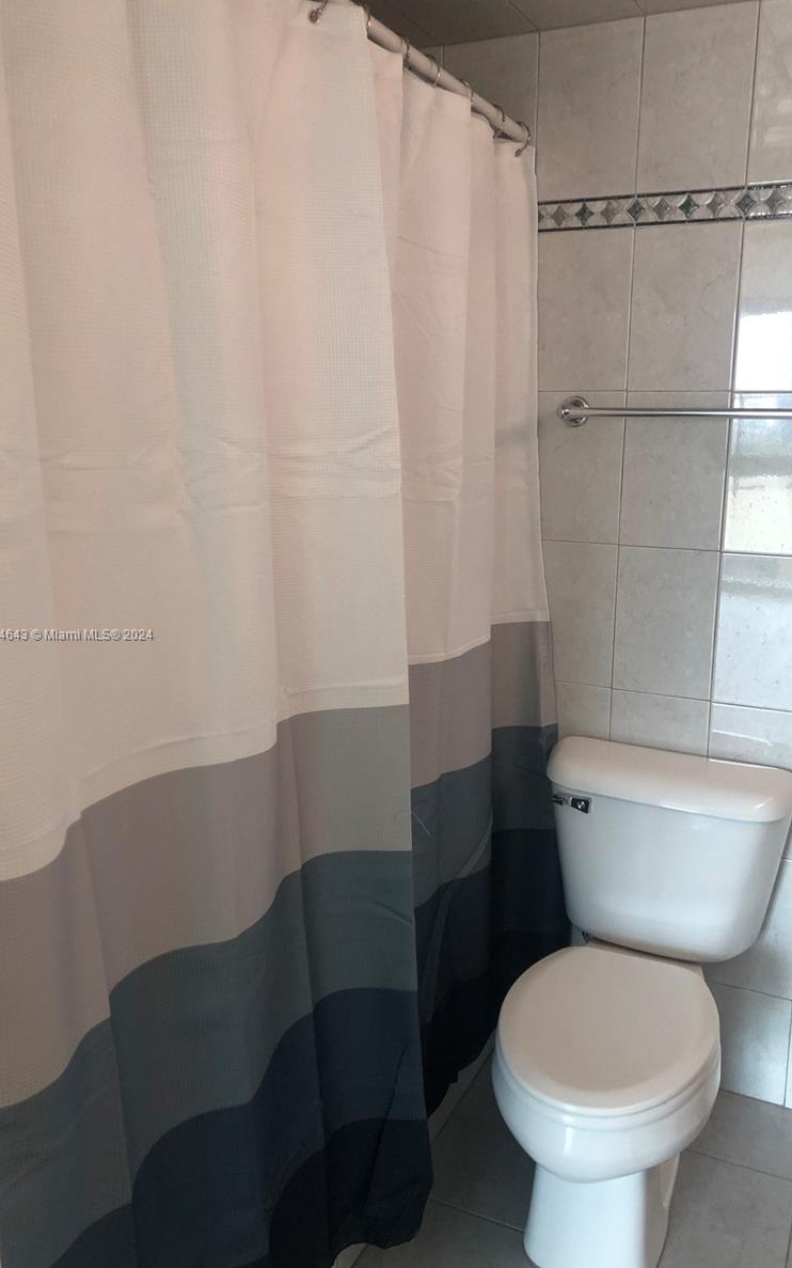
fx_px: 1036
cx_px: 438
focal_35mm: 30
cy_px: 636
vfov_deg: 62.9
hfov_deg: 41.8
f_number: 1.8
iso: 40
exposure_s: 1/24
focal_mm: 3.99
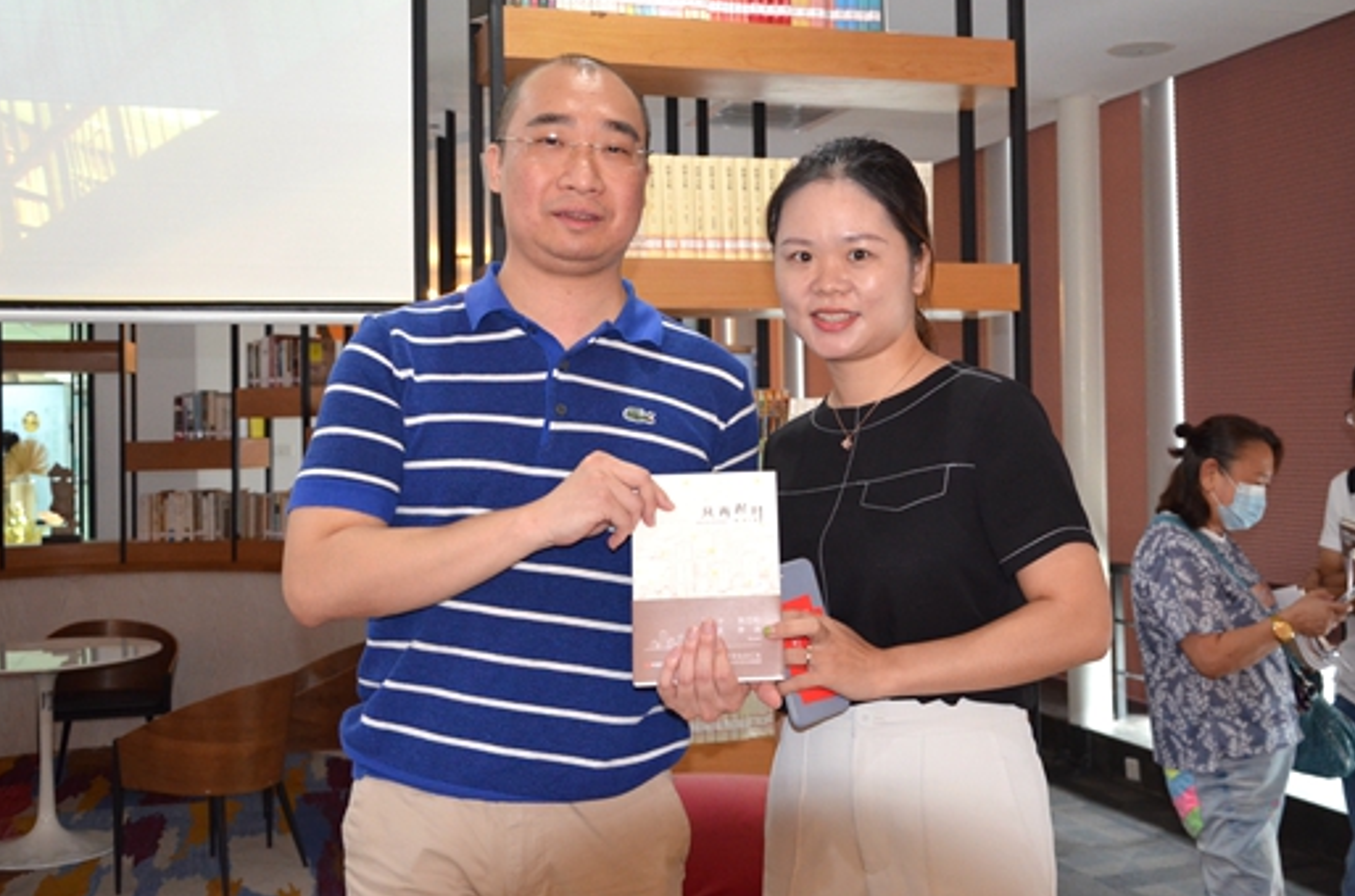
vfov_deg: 31.7
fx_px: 1577
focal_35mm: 42
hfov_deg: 46.4
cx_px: 764
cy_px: 386
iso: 1800
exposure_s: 1/60
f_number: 3.8
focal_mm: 24
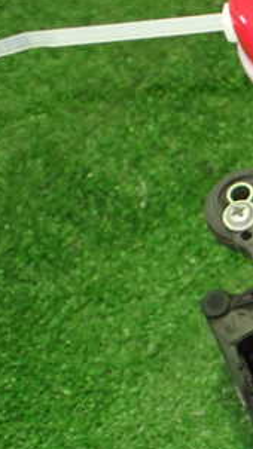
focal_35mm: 65
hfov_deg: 16.4
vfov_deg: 32.3
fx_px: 775
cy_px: 257
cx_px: 415
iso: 800
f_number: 2.3
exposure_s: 1/60
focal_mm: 5.4
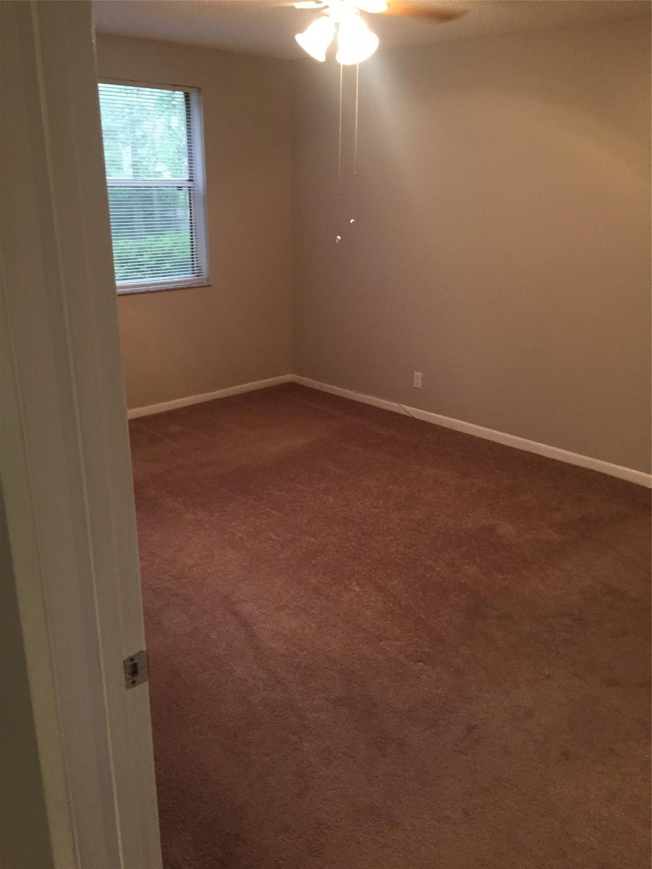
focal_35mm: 29
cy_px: 434
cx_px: 326
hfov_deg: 48.2
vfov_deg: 61.7
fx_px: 728
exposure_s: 1/30
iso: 160
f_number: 2.2
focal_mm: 4.15
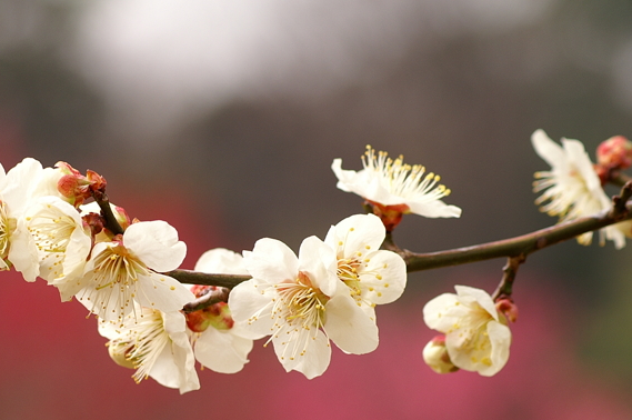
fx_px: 3314
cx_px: 121
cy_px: 283
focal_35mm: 189
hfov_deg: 10.9
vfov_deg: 7.2
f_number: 5.6
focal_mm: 70
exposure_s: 1/320
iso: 100
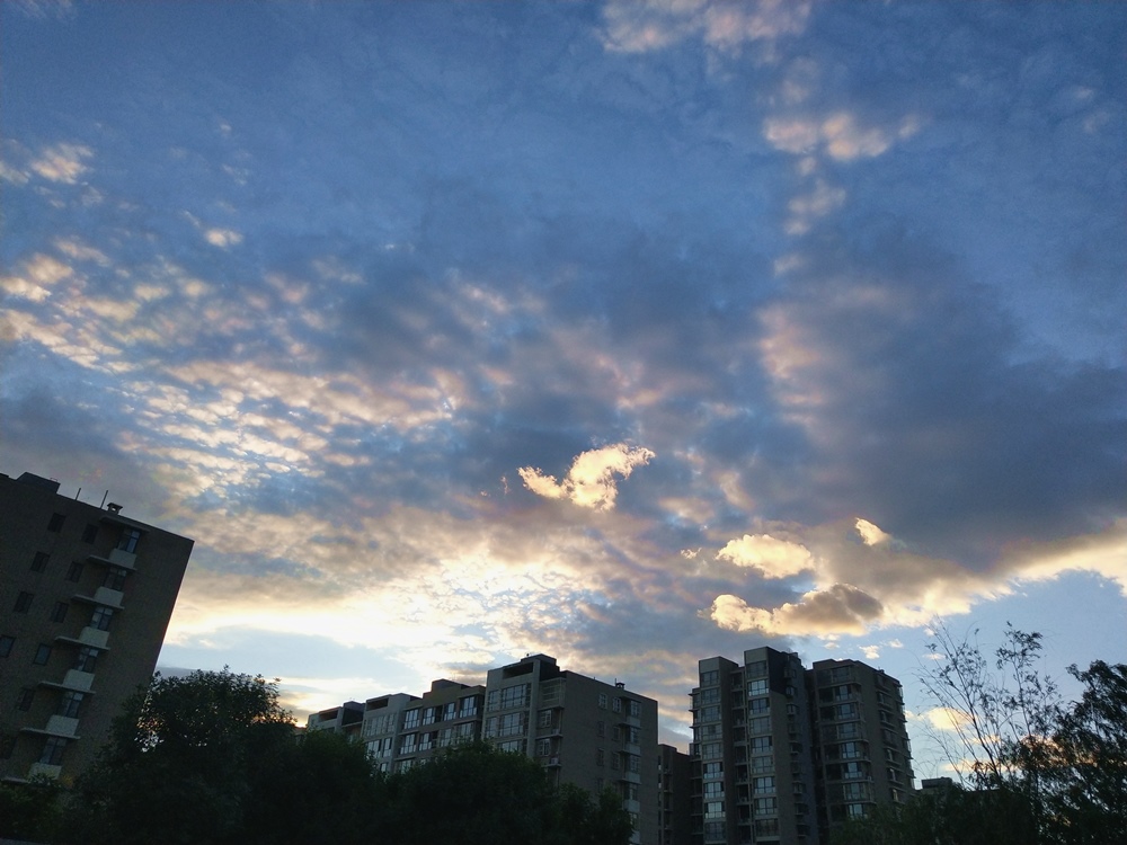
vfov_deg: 46.8
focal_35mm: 30
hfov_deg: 60.0
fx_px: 977
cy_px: 422
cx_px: 564
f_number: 1.8
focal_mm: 3.95
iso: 75
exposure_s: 1/695
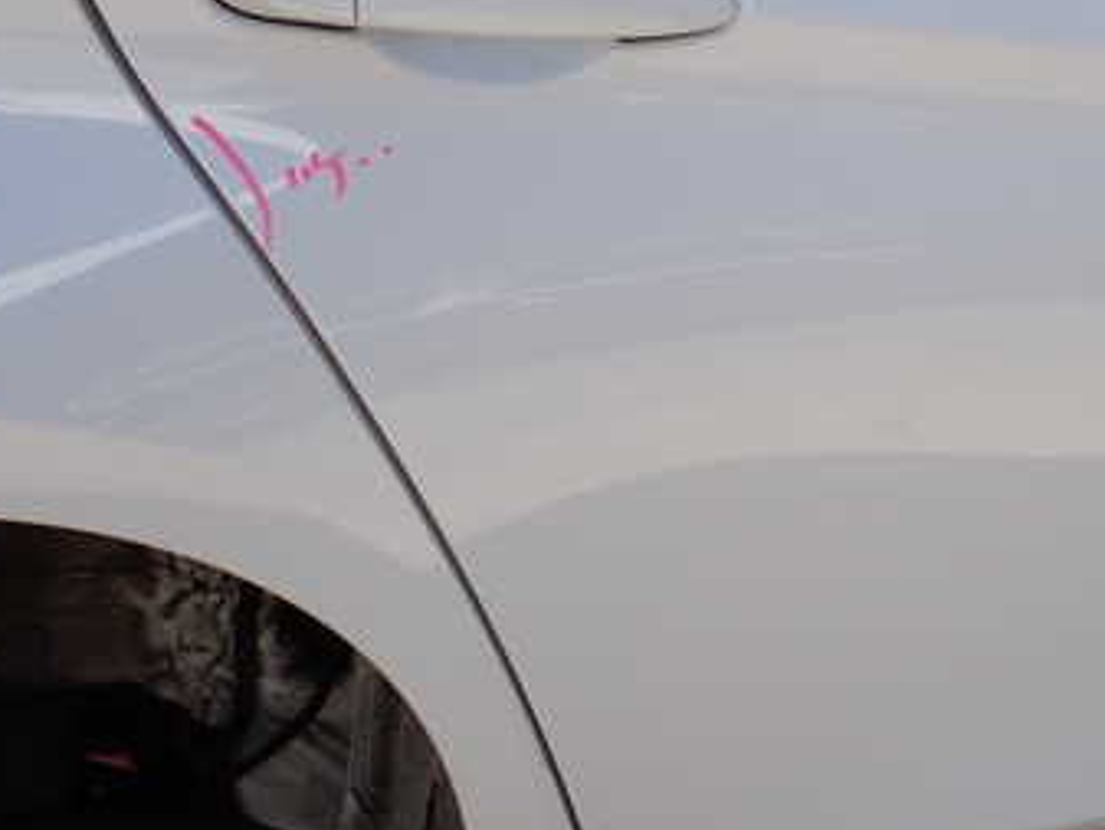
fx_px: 2331
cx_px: 780
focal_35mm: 73
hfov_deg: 26.4
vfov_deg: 20.1
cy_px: 266
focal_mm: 7.31
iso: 100
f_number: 4
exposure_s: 1/320
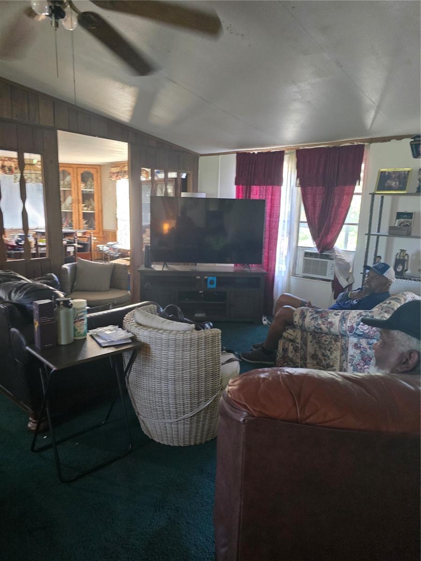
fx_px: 373
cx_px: 210
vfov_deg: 73.9
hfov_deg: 58.9
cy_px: 280
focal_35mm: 23
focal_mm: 6.3
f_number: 1.7
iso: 1000
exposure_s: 1/60
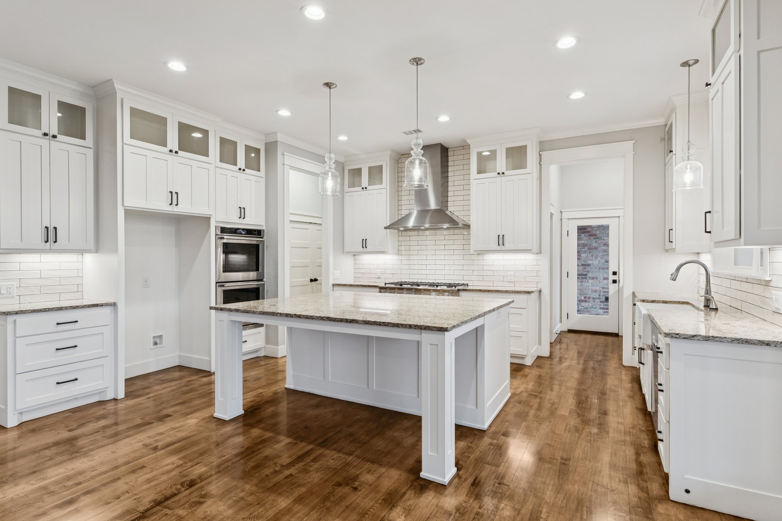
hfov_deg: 89.8
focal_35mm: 18
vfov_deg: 67.2
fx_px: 392
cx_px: 389
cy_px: 254
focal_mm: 10.7
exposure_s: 1/30
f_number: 8
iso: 200
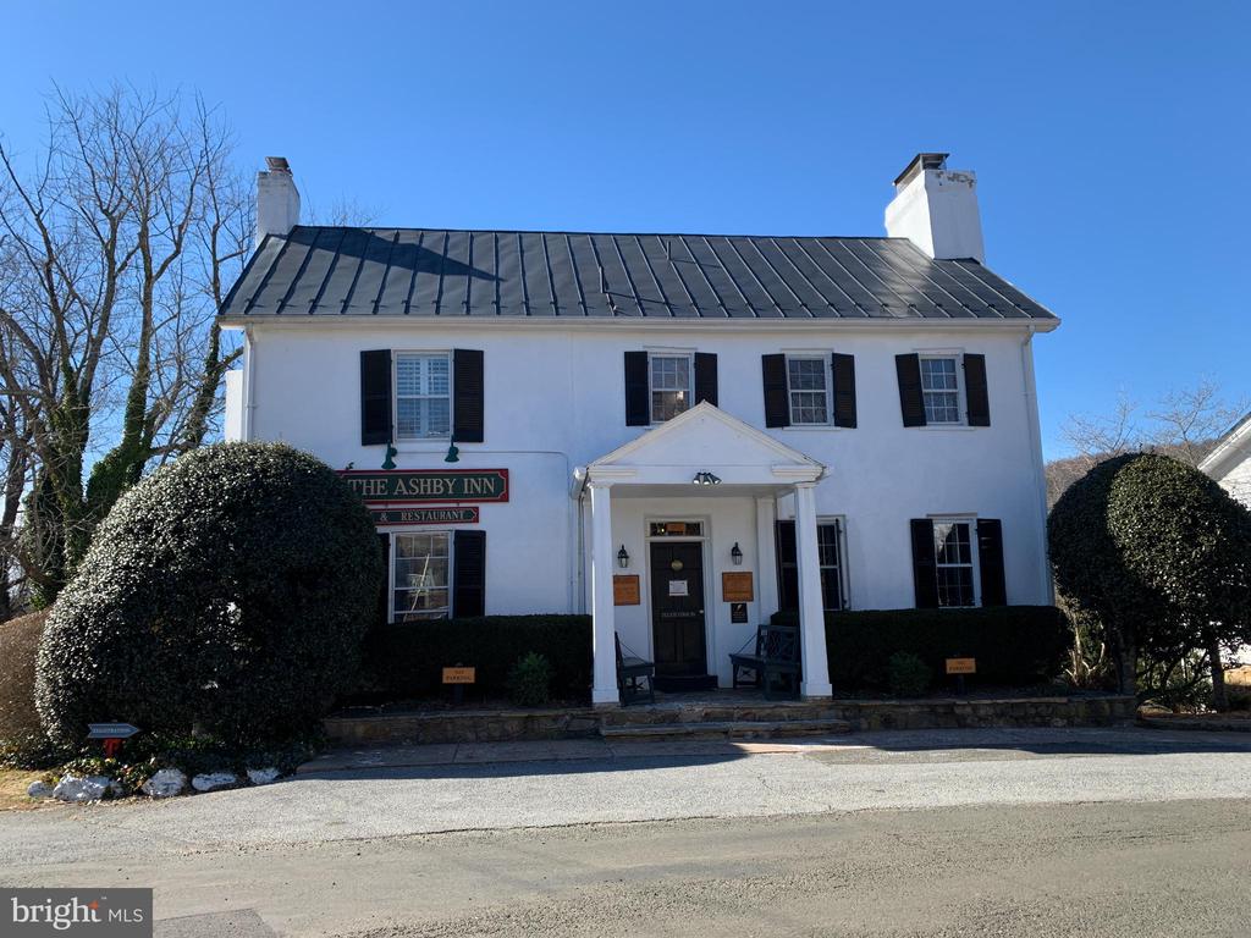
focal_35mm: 26
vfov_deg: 53.1
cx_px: 626
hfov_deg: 67.3
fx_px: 940
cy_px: 469
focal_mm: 4.25
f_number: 1.8
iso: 25
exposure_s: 1/981
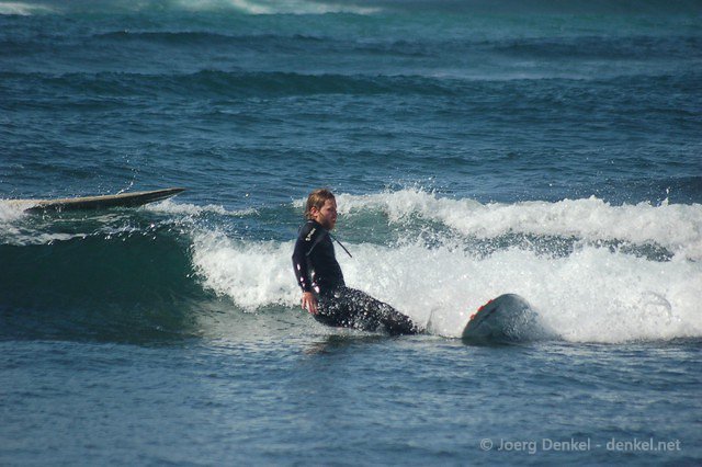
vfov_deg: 3.1
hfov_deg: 4.6
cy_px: 234
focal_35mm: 450
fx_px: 8770
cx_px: 351
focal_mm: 300
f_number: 6
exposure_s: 1/2000
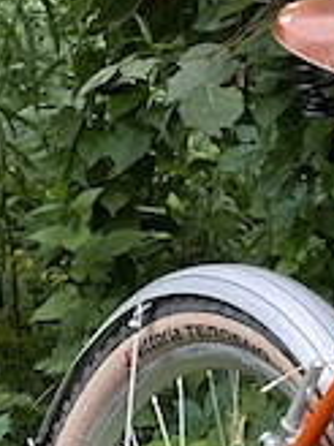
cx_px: 752
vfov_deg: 5.3
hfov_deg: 3.9
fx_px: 4824
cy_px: 522
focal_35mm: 375
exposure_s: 1/121
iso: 125
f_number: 2.8
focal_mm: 9
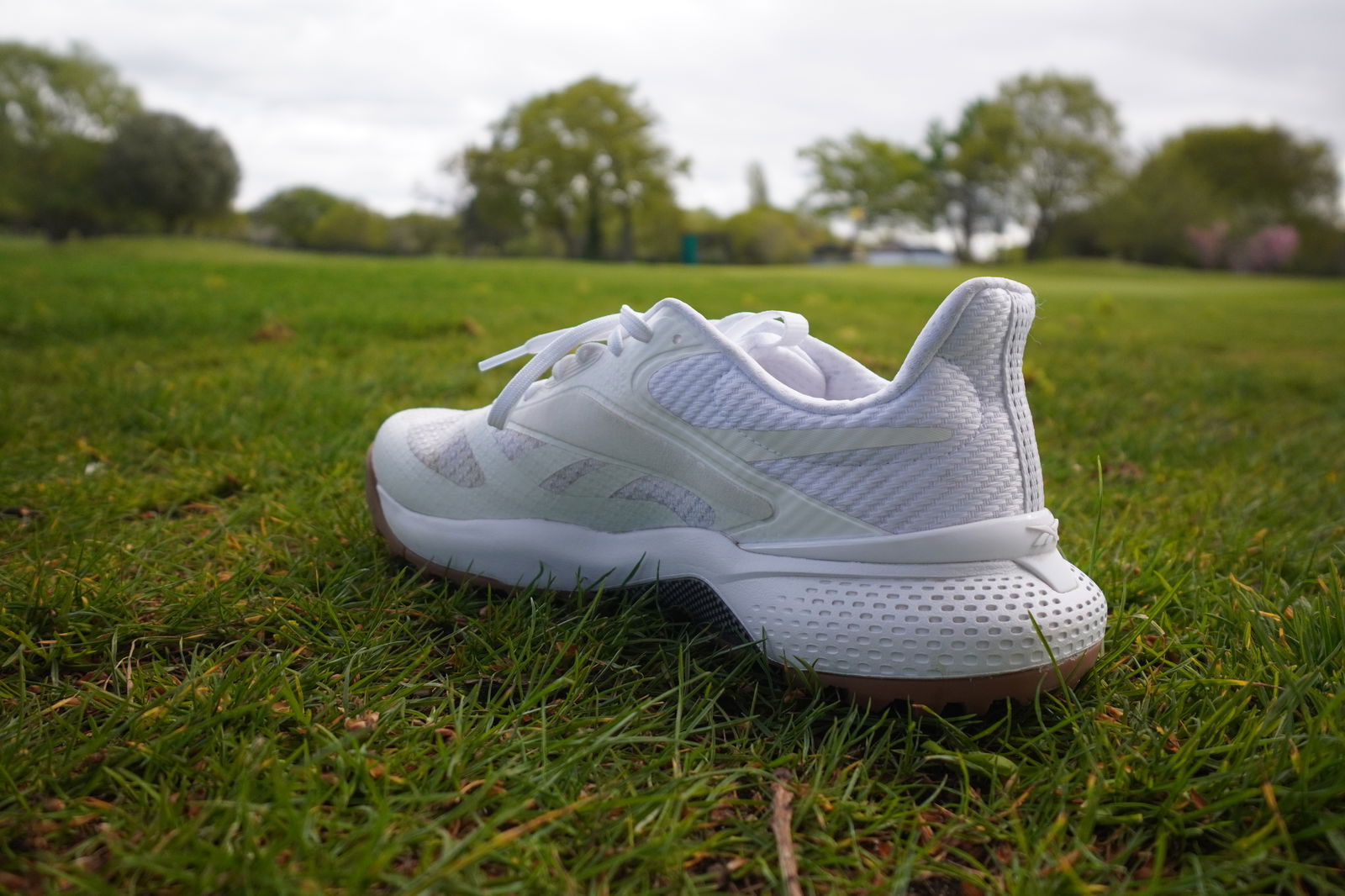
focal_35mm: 27
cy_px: 448
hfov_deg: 67.4
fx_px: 1008
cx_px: 672
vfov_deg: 47.9
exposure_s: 1/100
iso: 640
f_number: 4
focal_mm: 18
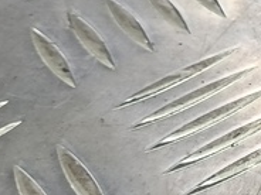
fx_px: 965
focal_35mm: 128
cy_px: 42
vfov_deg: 11.5
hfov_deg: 11.6
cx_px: 687
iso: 112
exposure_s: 1/50
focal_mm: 4.11
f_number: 1.6
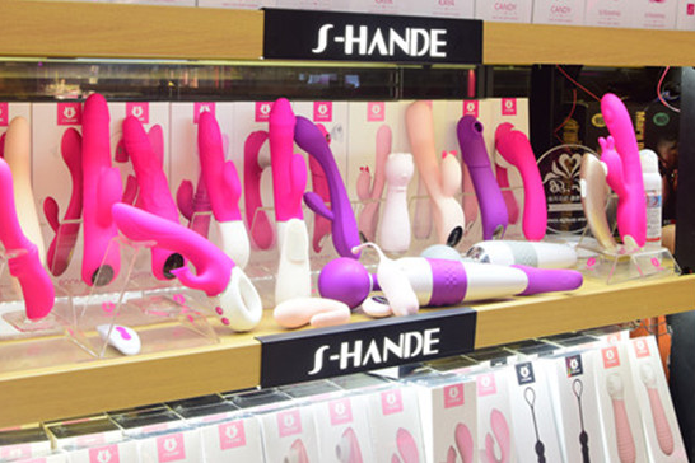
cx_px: 266
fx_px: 1004
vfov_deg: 25.9
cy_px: 156
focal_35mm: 52
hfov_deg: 38.0
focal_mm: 26
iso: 100
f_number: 13
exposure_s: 2.5
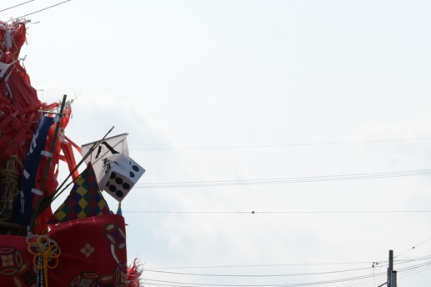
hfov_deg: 10.6
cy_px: 255
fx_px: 2321
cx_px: 78
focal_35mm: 194
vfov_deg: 7.1
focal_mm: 98
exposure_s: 1/320
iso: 100
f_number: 9
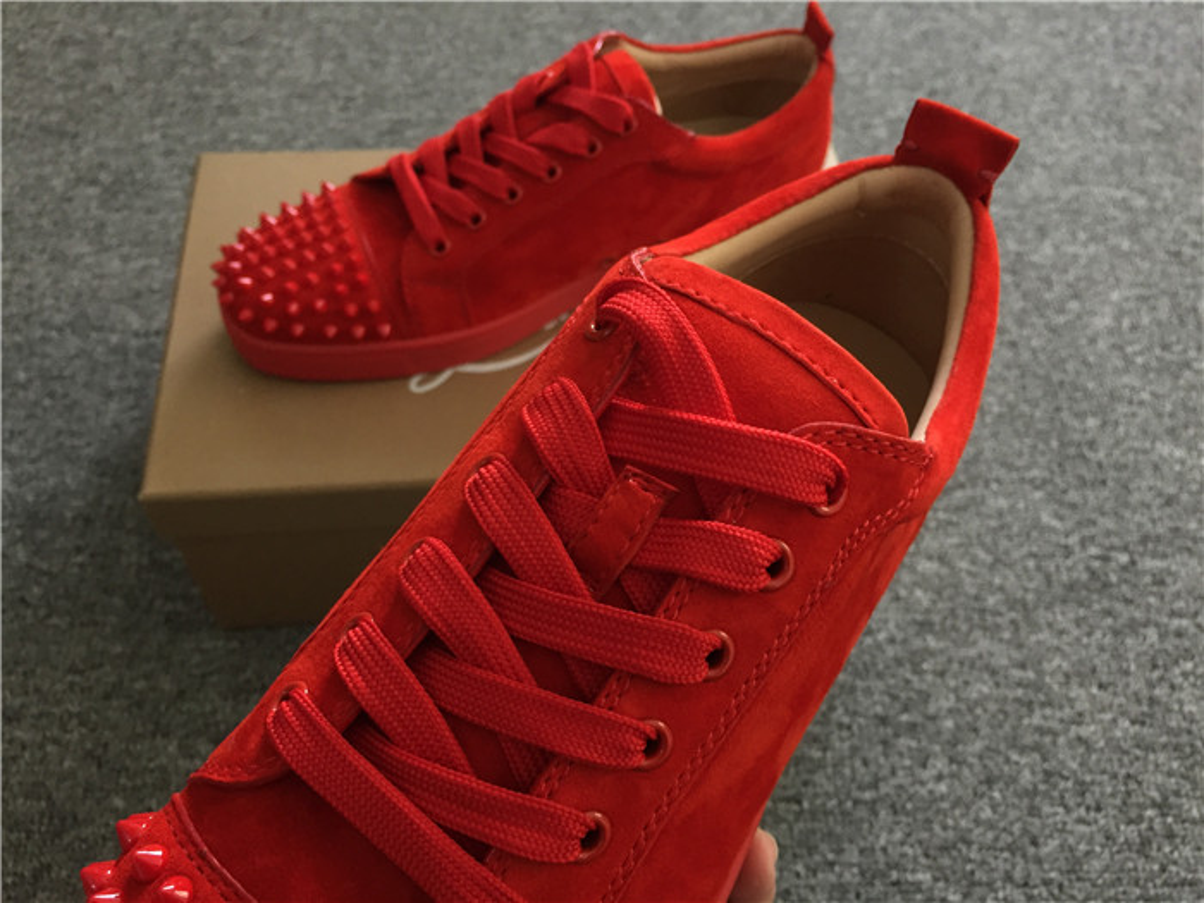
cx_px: 602
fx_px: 1009
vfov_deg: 48.2
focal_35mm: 29
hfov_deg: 61.7
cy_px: 452
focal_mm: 4.15
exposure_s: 1/33
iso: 160
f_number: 2.2
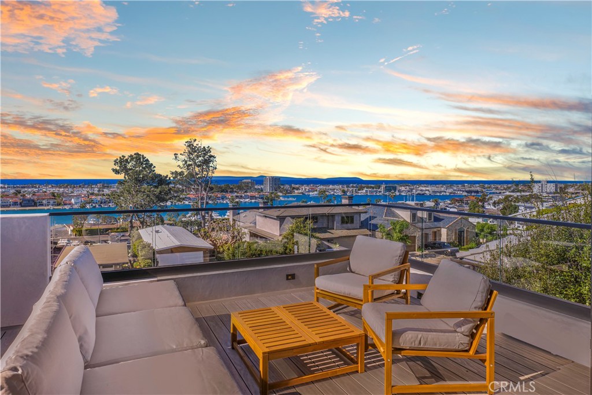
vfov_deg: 57.2
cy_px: 198
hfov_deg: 78.6
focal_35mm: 22
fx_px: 362
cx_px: 296
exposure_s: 1/320
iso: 100
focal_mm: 22
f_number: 10
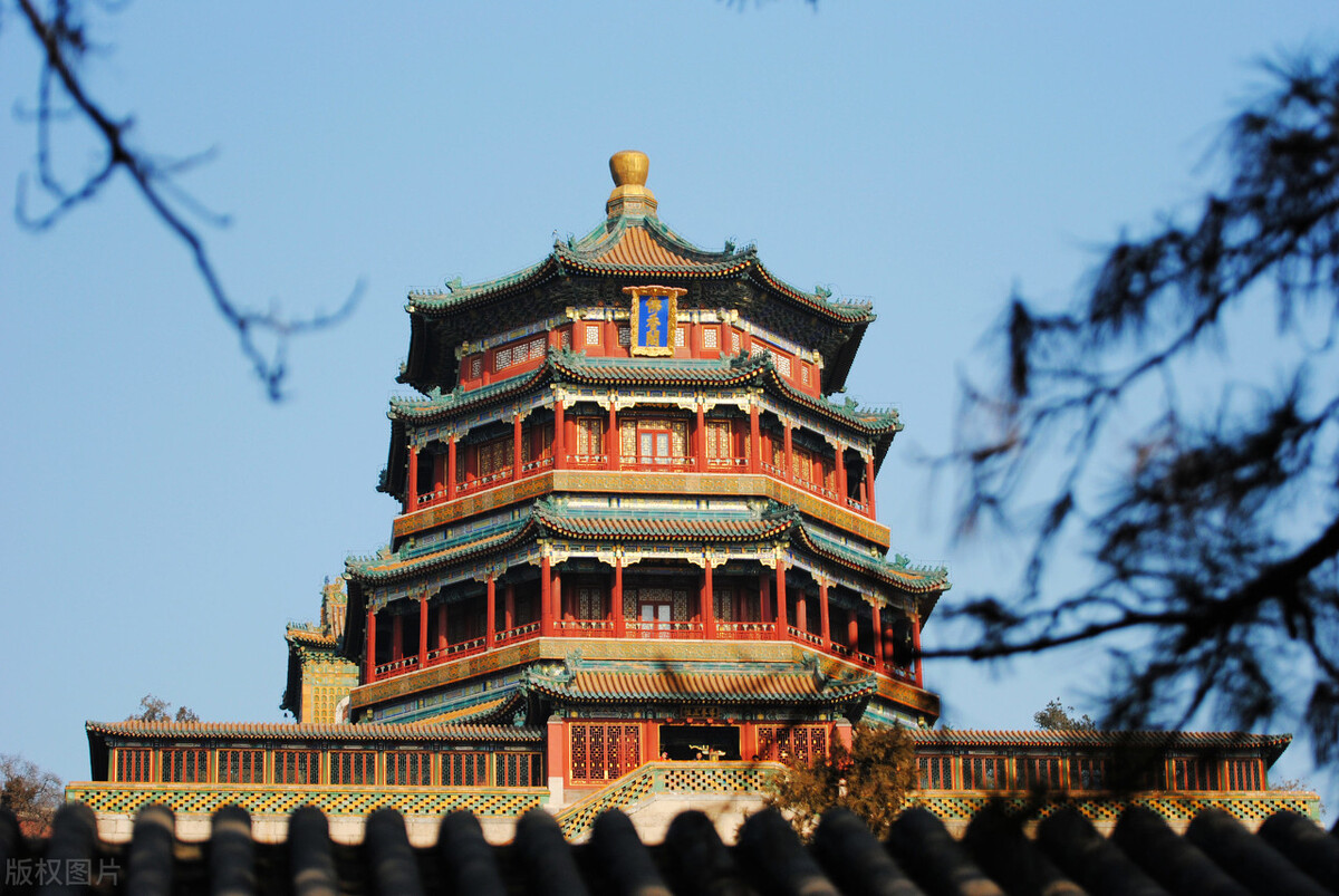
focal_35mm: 112
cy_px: 448
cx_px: 670
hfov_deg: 18.2
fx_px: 4189
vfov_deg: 12.2
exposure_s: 1/3200
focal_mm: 75
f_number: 2.8
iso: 200
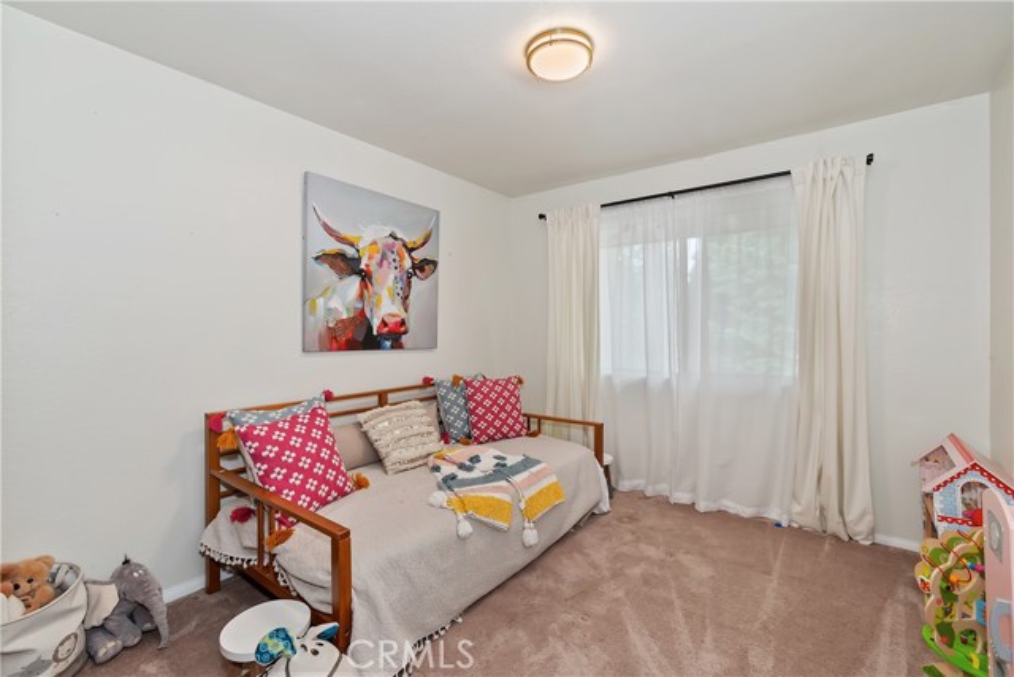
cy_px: 338
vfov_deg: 77.4
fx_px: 423
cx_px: 507
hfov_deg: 100.4
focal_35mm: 15
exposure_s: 1/30
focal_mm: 10
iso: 400
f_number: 8
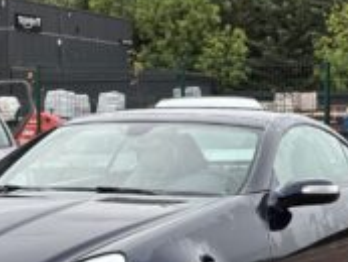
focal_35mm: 167
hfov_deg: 11.8
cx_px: 112
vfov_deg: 8.9
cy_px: 255
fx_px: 1680
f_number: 2.8
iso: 20
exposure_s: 1/126
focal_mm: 9
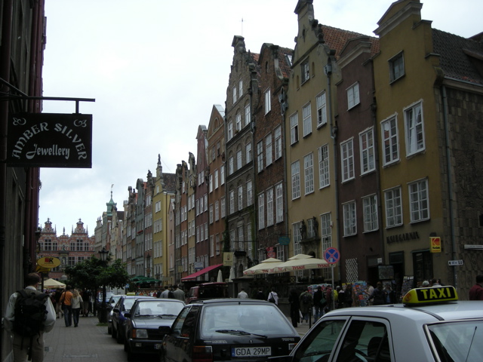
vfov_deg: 29.7
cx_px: 242
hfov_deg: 38.9
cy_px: 181
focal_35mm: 49
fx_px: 684
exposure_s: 1/348
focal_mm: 7.9
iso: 50
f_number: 3.2
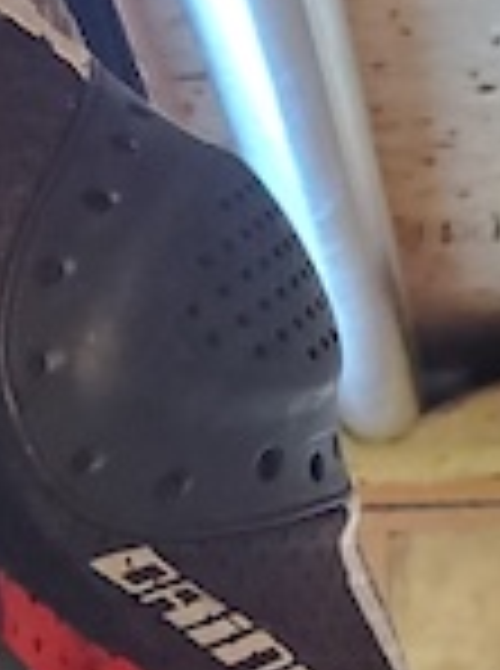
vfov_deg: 13.6
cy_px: 899
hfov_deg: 10.3
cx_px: -212
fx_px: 2708
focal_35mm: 140
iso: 640
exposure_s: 1/33
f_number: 1.5
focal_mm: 4.3
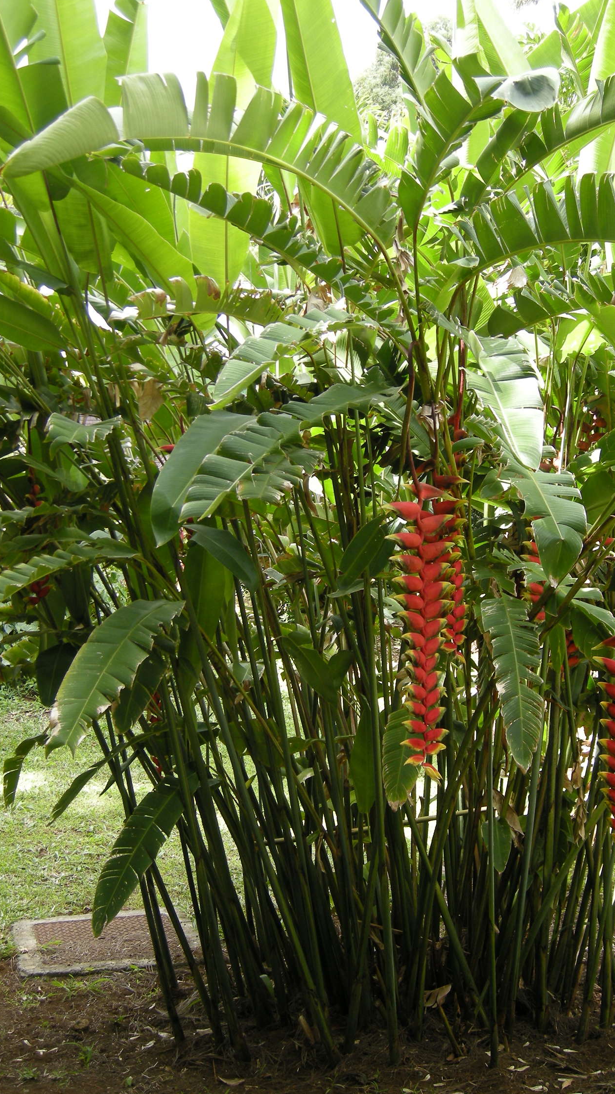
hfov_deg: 29.0
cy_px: 532
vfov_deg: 49.4
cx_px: 350
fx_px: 1188
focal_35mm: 41
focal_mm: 7.5
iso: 64
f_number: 3
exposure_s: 1/81
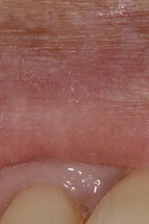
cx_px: 227
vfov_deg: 5.1
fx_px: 2518
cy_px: 260
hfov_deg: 3.4
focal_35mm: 405
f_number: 32
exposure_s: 1/125
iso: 6400
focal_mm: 105
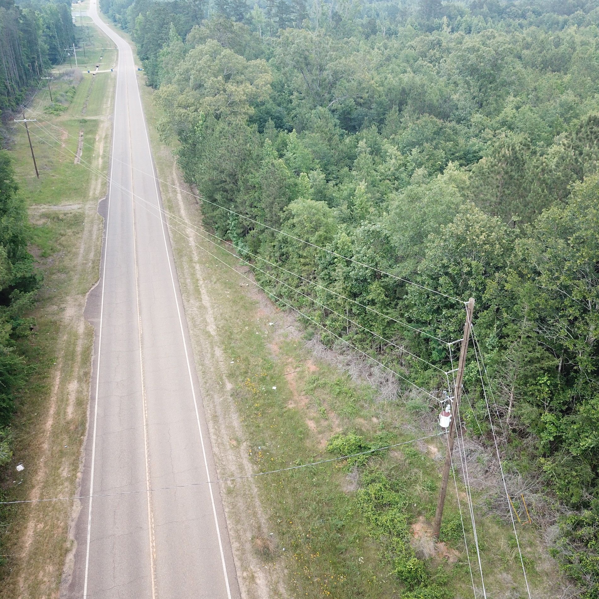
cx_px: 318
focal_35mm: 31
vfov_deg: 52.5
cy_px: 298
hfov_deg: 52.5
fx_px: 607
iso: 186
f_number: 2.2
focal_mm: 4.73
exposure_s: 1/100
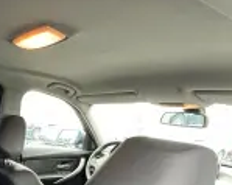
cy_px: 202
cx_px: 2
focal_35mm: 33
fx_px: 226
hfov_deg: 45.9
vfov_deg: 37.5
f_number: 2.2
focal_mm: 2.22
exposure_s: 1/60
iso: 640
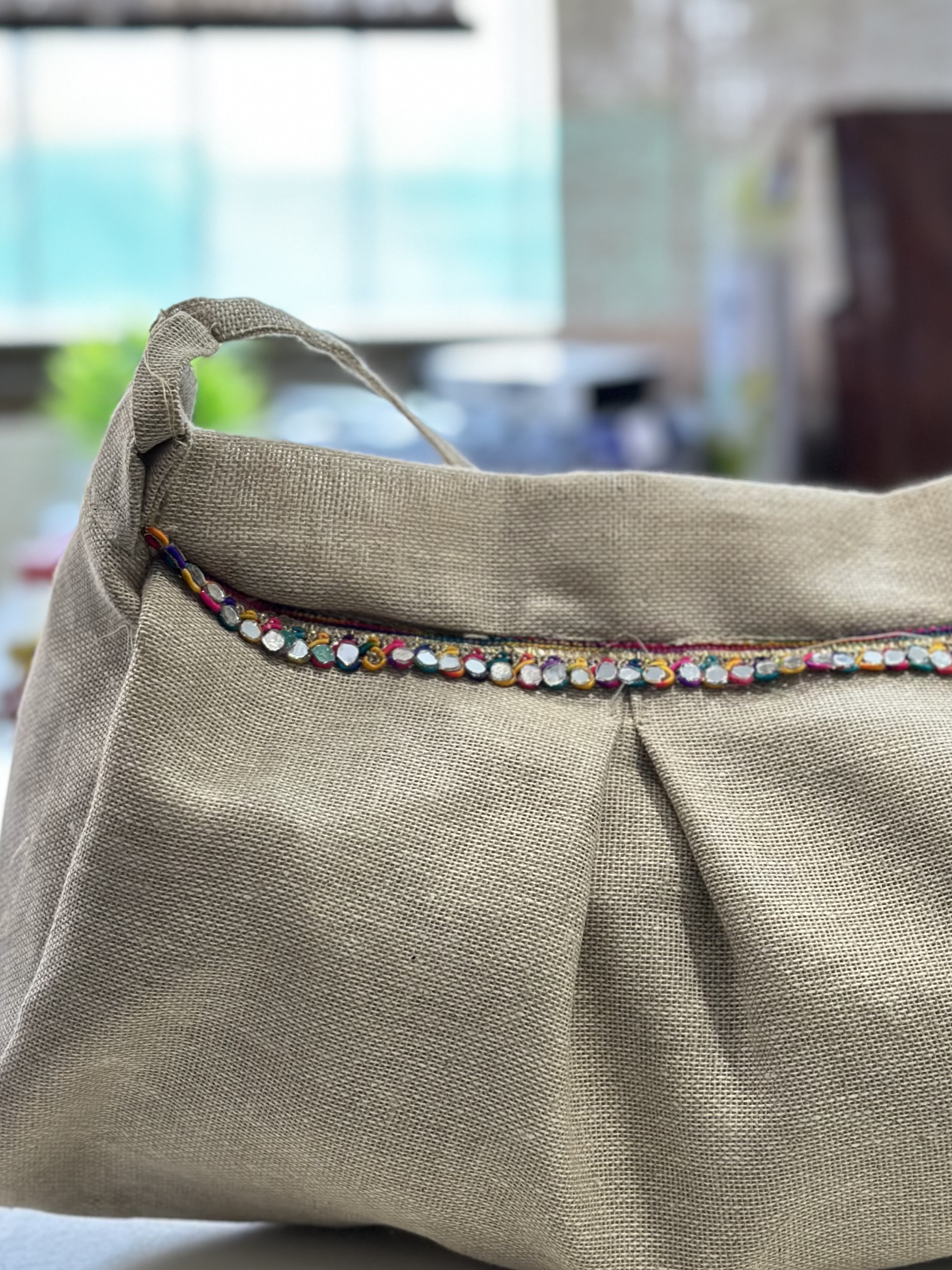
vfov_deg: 27.4
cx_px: 629
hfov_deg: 20.7
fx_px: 2604
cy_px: 664
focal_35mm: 71
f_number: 1.78
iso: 160
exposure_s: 1/50
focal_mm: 6.86
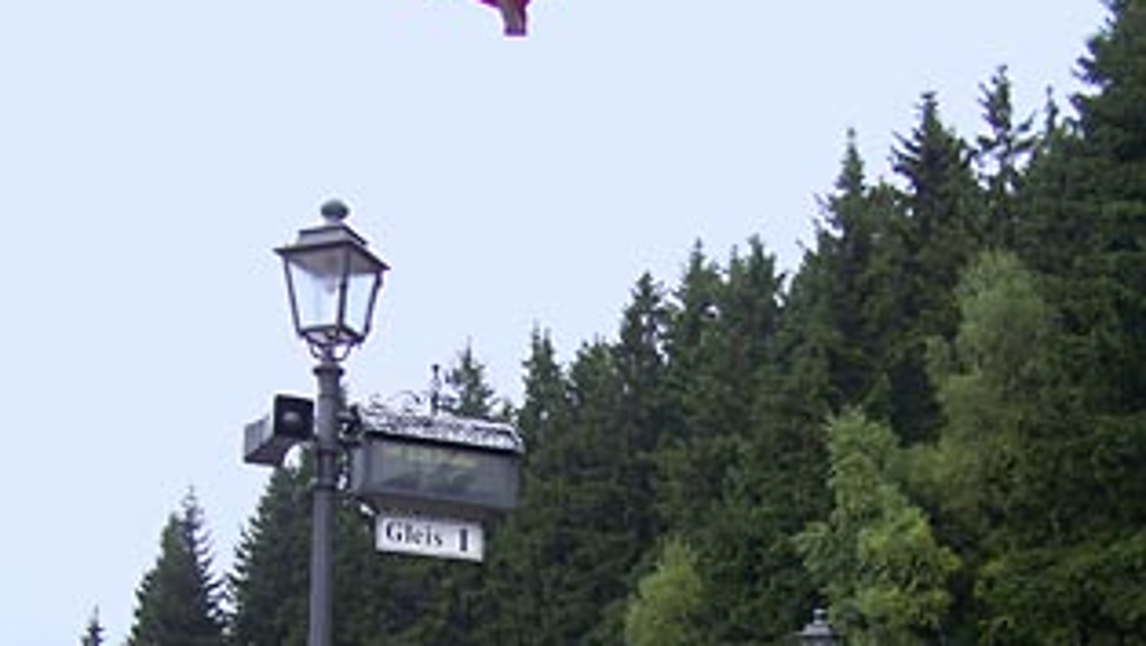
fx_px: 1703
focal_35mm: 56
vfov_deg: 20.2
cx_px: 568
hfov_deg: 37.2
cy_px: 757
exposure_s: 1/200
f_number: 2.8
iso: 64
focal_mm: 6.3
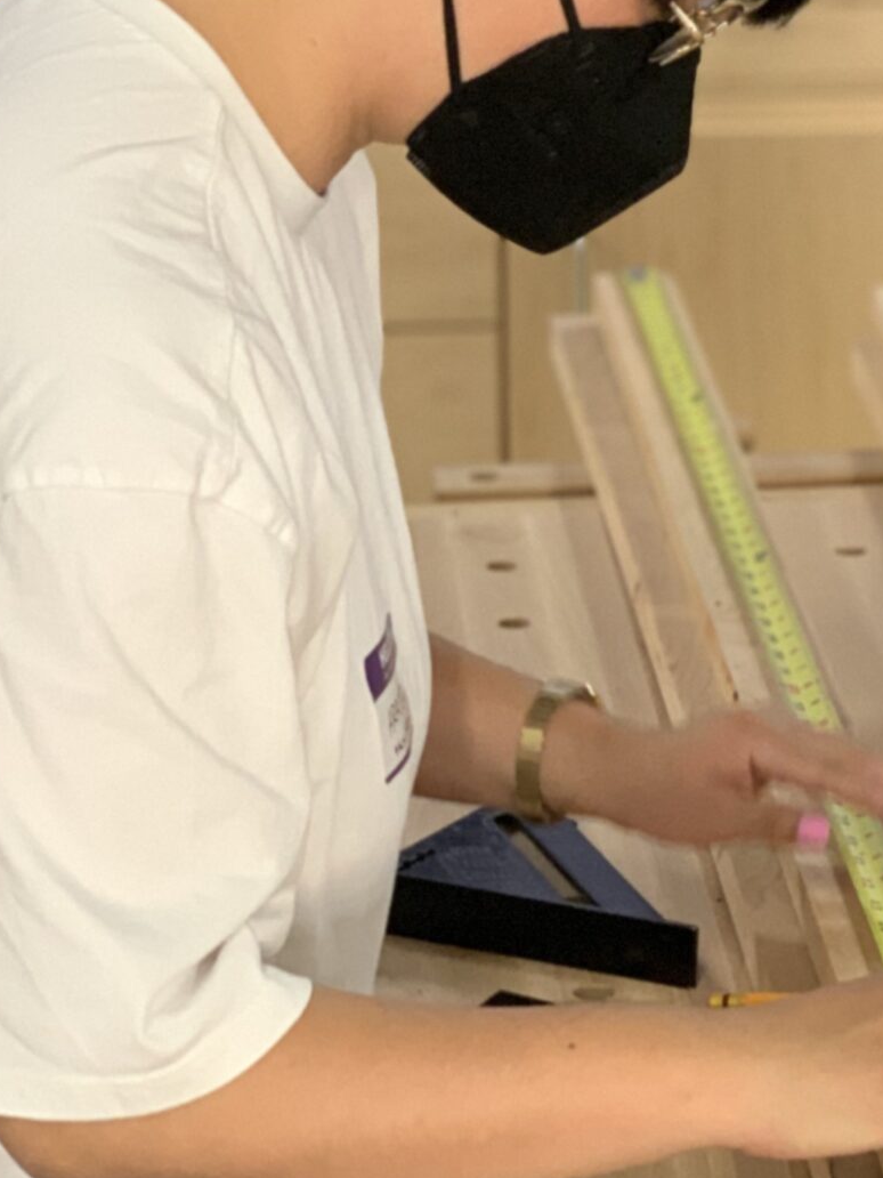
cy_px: 306
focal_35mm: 129
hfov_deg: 11.3
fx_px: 4387
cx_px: 1080
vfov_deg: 15.2
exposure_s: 1/60
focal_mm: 6
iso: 200
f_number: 2.4
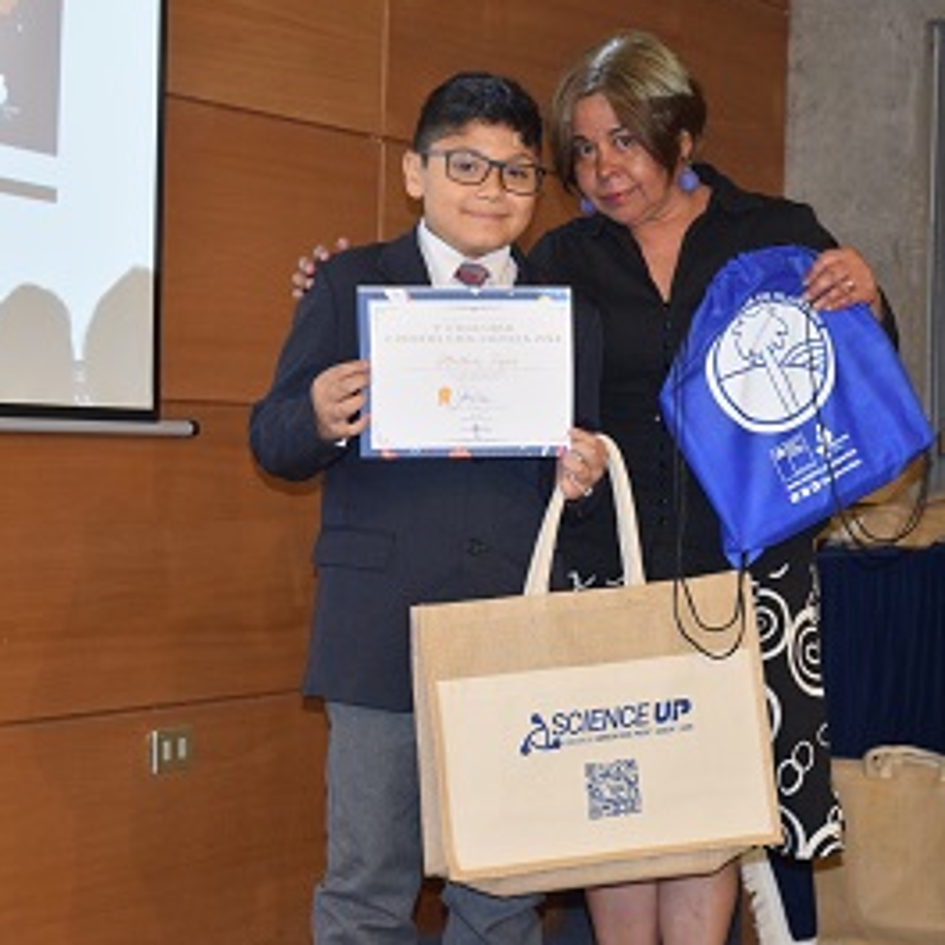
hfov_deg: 17.7
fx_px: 3027
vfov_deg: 17.7
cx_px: 544
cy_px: 458
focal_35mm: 98
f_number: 5.3
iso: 2000
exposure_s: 1/60
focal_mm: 48
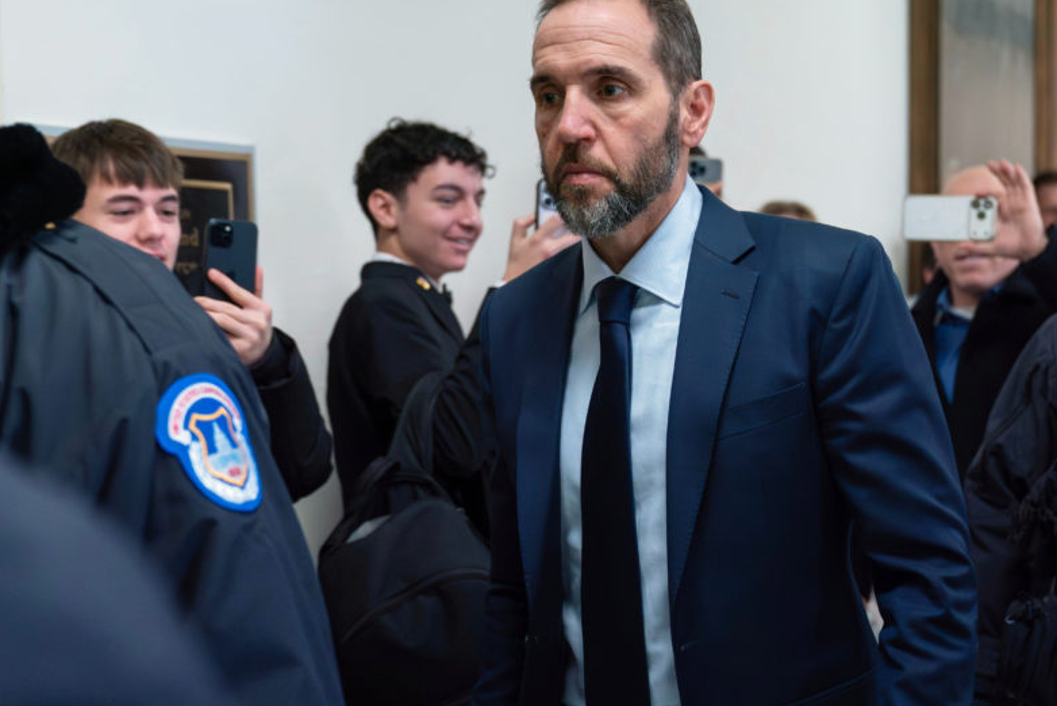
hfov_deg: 36.1
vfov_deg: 24.6
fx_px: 1615
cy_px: 381
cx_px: 623
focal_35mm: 55
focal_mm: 42
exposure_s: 1/320
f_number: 3.2
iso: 3200
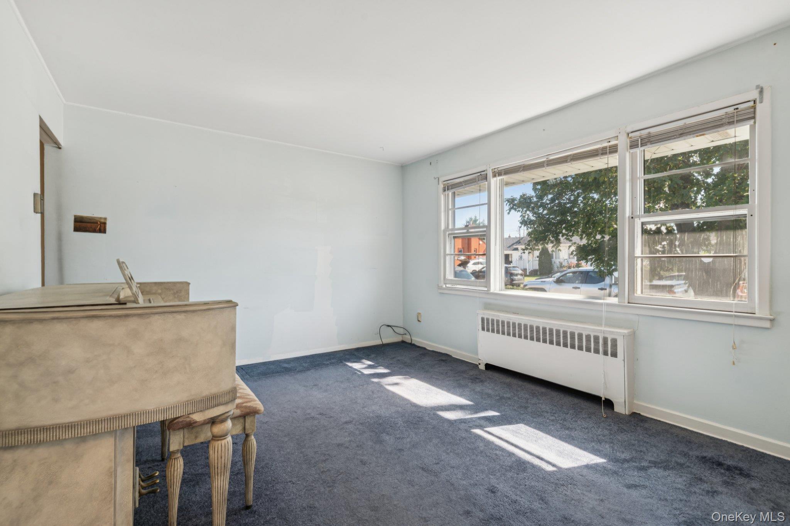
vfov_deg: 73.7
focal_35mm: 16
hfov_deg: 96.7
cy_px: 263
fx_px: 351
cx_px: 395
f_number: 8
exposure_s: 1/30
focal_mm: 16
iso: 200
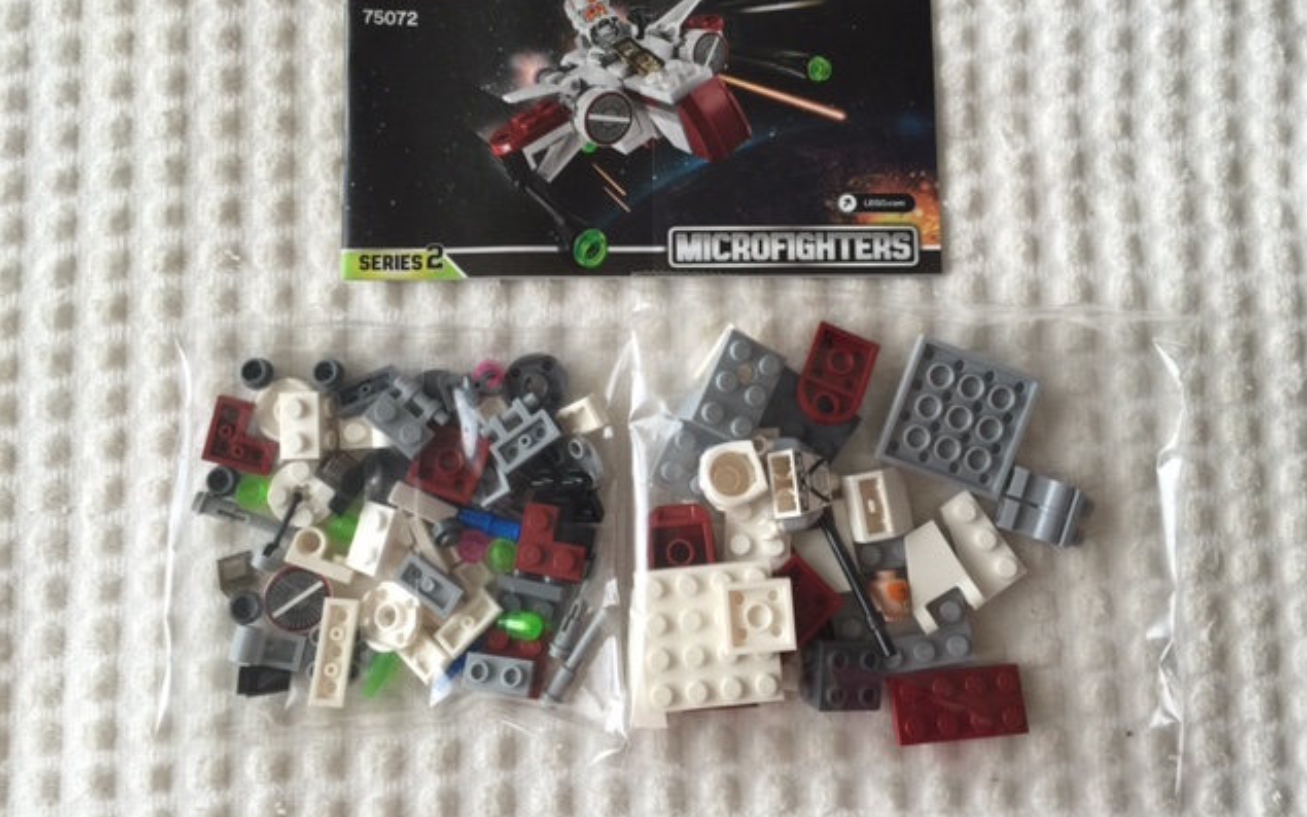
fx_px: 1104
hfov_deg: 61.2
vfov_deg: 40.4
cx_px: 652
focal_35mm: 31
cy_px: 327
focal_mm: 4.15
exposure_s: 1/30
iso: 32
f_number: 2.2
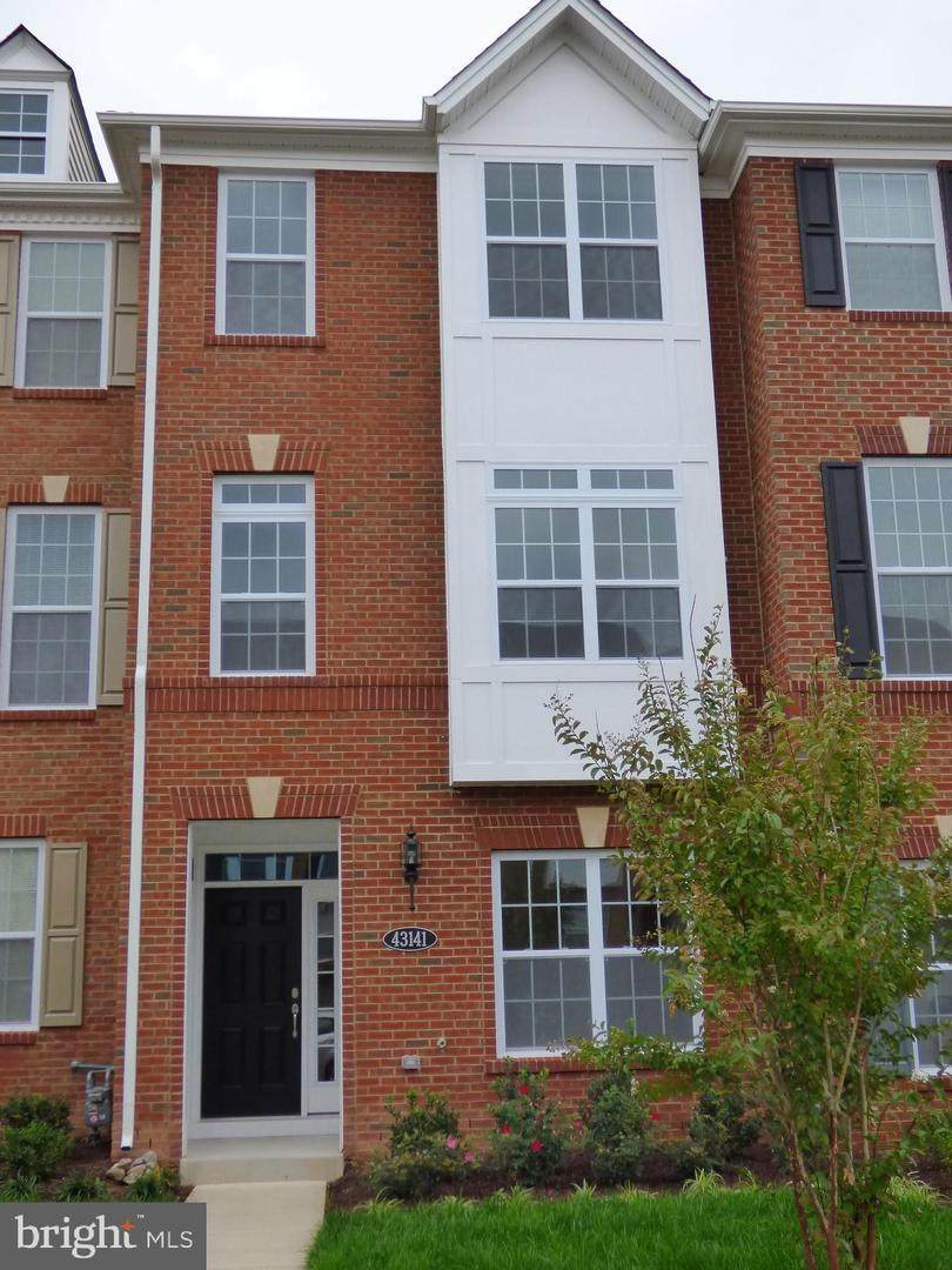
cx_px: 476
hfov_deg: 36.8
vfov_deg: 47.9
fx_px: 1430
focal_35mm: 39
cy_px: 635
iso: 200
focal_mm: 6.8
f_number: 3.5
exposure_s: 1/400
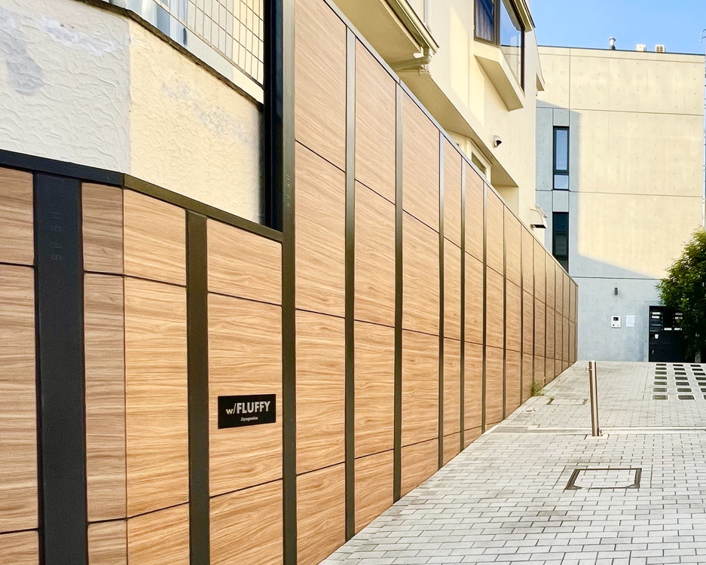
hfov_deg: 50.3
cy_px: 396
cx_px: 708
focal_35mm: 28
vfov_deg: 50.2
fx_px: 585
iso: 25
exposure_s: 1/154
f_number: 2.4
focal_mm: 1.55
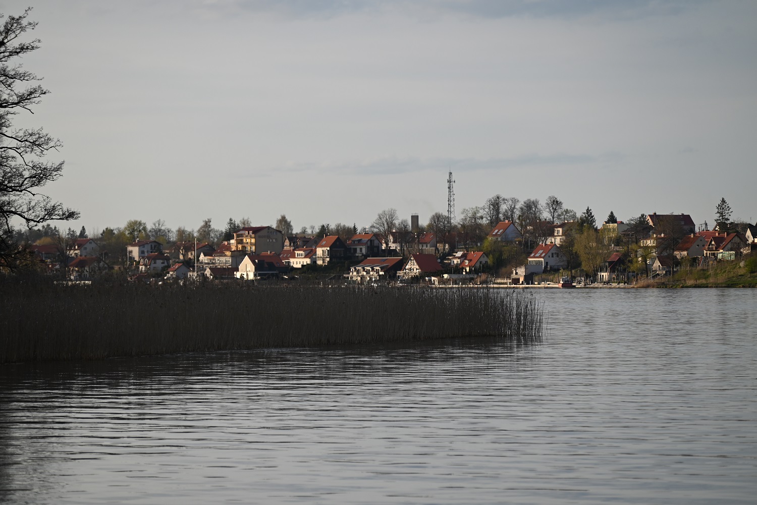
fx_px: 3576
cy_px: 252
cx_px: 378
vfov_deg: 8.1
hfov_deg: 12.1
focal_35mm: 170
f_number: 5
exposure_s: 1/1000
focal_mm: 170
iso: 250
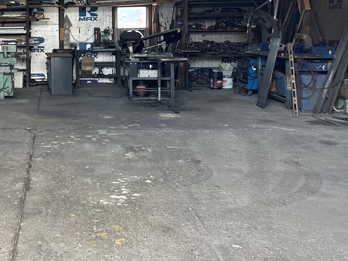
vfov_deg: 27.3
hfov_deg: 33.6
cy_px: 38
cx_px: -2
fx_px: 523
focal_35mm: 52
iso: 100
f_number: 1.78
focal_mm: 6.86
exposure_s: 1/121
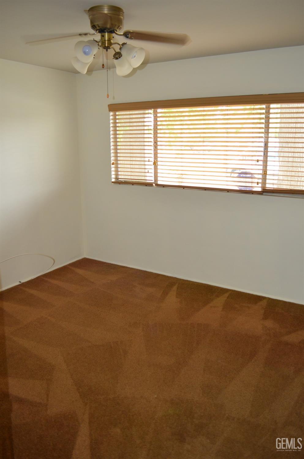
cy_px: 230
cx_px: 152
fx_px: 343
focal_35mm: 27
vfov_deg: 67.5
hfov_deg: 47.8
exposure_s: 1/60
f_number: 3.5
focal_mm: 18
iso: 640
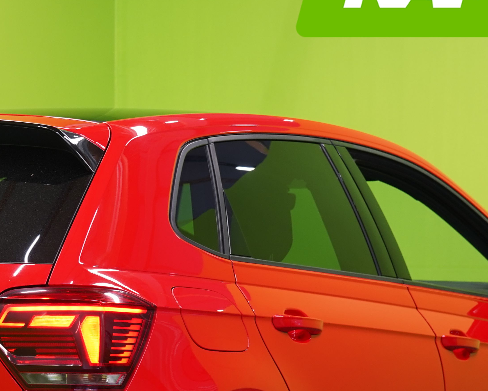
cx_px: 128
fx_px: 2485
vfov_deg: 9.0
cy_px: 325
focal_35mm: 172
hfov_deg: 11.2
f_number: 5.6
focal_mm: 67
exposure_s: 1/25
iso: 400
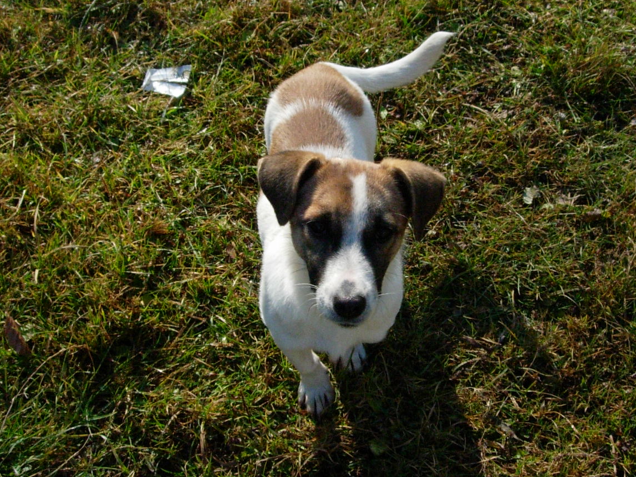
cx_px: 347
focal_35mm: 53
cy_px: 233
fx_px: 974
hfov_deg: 36.1
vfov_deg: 27.5
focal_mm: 7.8
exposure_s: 1/1673
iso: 400
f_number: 4.8
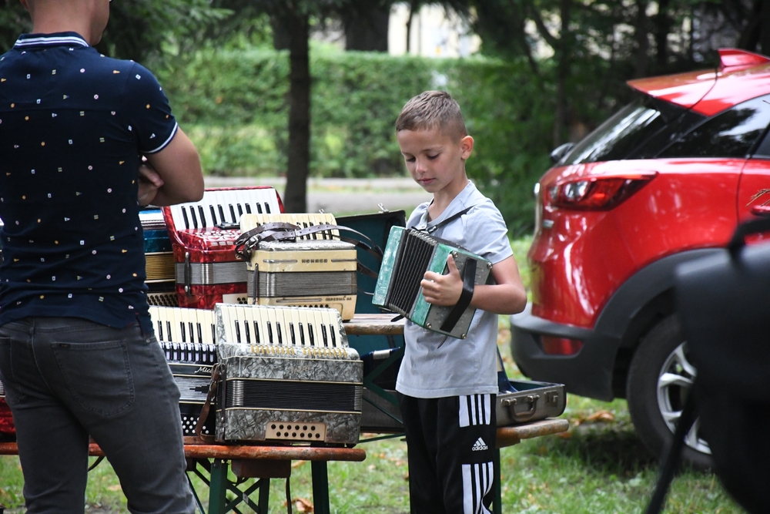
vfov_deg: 6.5
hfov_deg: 9.8
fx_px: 4492
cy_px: 257
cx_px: 385
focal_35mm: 210
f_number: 5.6
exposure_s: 1/250
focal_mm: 140
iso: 5000
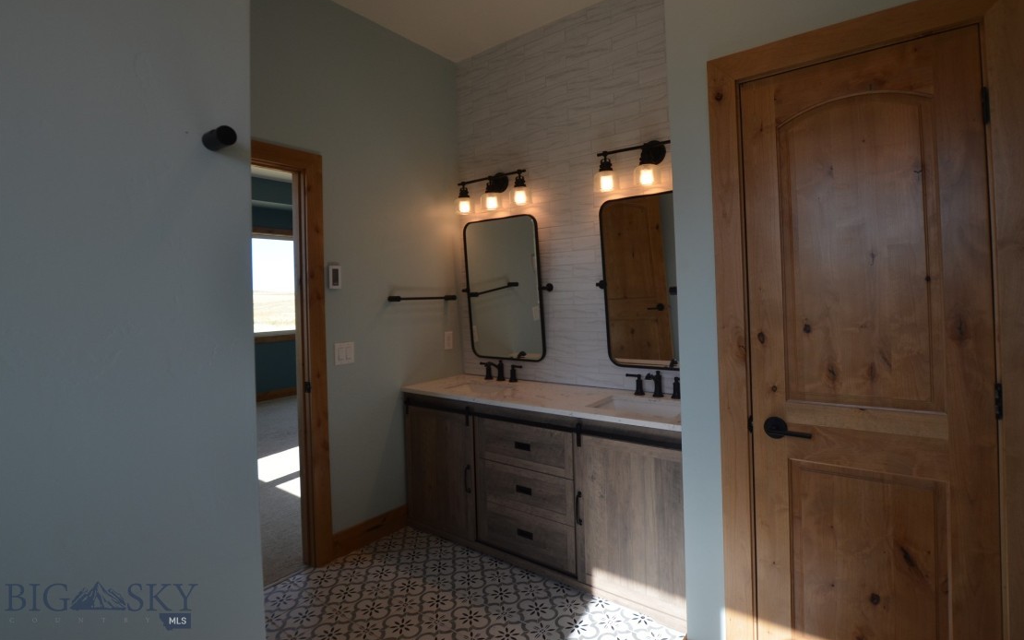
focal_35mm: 18
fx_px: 489
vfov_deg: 66.2
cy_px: 289
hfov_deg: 92.6
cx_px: 529
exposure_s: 1/160
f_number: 6.3
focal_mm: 11
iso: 200
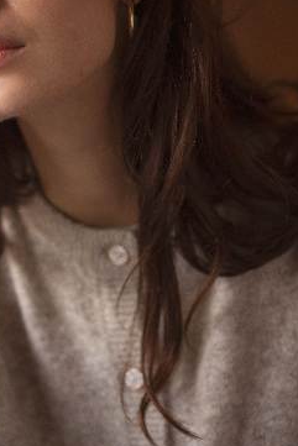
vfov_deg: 20.7
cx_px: 17
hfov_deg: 14.0
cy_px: 64
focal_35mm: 97
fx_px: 1203
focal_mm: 50
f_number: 2.2
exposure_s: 1/125
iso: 800
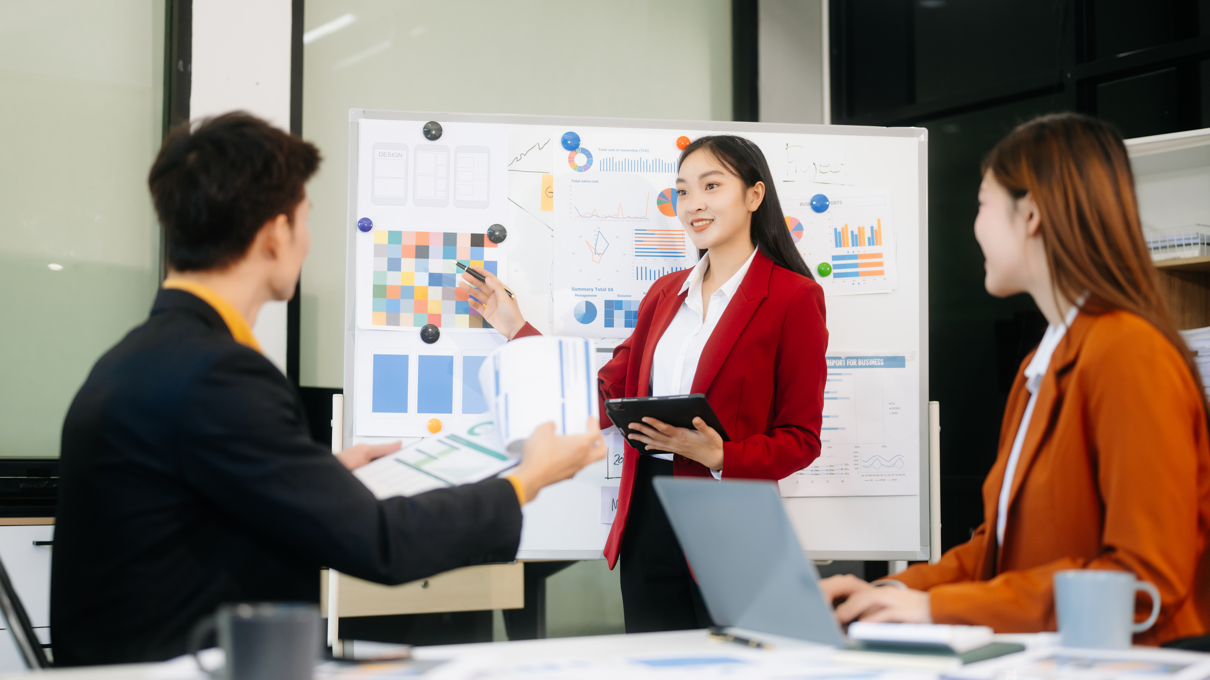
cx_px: 608
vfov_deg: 22.6
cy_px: 322
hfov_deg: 39.2
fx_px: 1700
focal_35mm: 53
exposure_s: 1/320
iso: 500
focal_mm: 50
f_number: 2
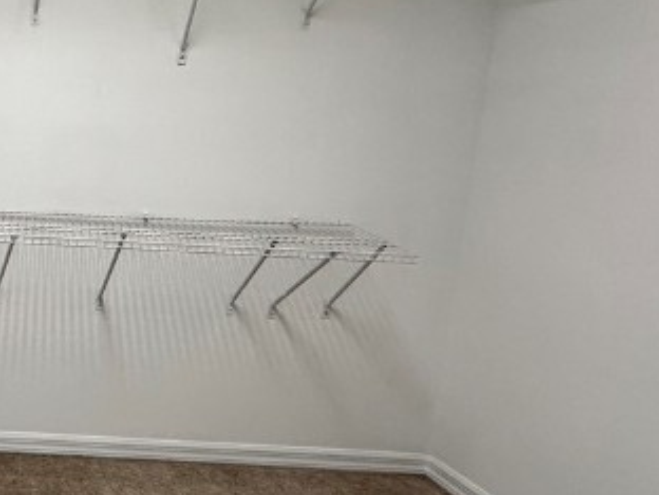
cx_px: -144
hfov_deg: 33.2
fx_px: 876
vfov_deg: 31.5
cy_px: 279
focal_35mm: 46
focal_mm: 2.22
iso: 200
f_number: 2.2
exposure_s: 1/120
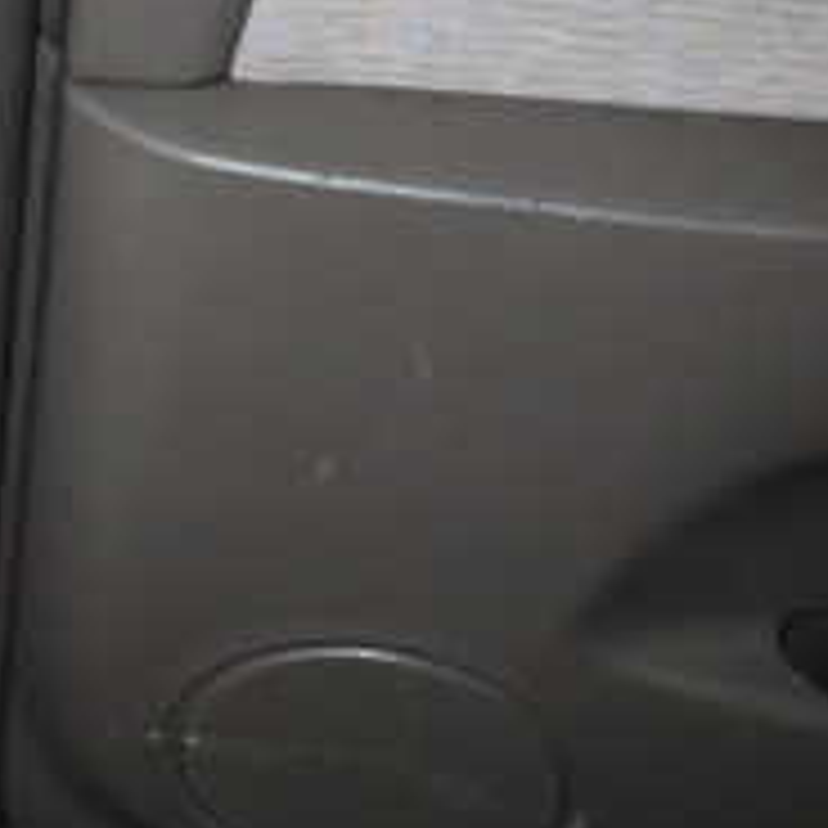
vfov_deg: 23.4
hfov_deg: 21.3
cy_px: 94
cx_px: -306
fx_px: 1948
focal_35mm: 72
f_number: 5.6
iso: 320
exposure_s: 1/30
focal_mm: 4.5
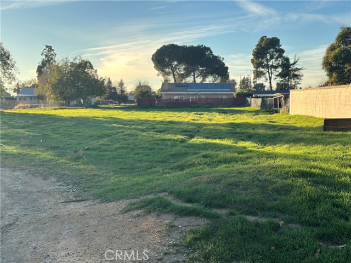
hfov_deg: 39.7
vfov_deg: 30.3
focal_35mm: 48
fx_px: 487
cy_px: 132
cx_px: 176
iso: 80
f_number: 1.78
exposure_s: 1/2304
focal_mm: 6.86
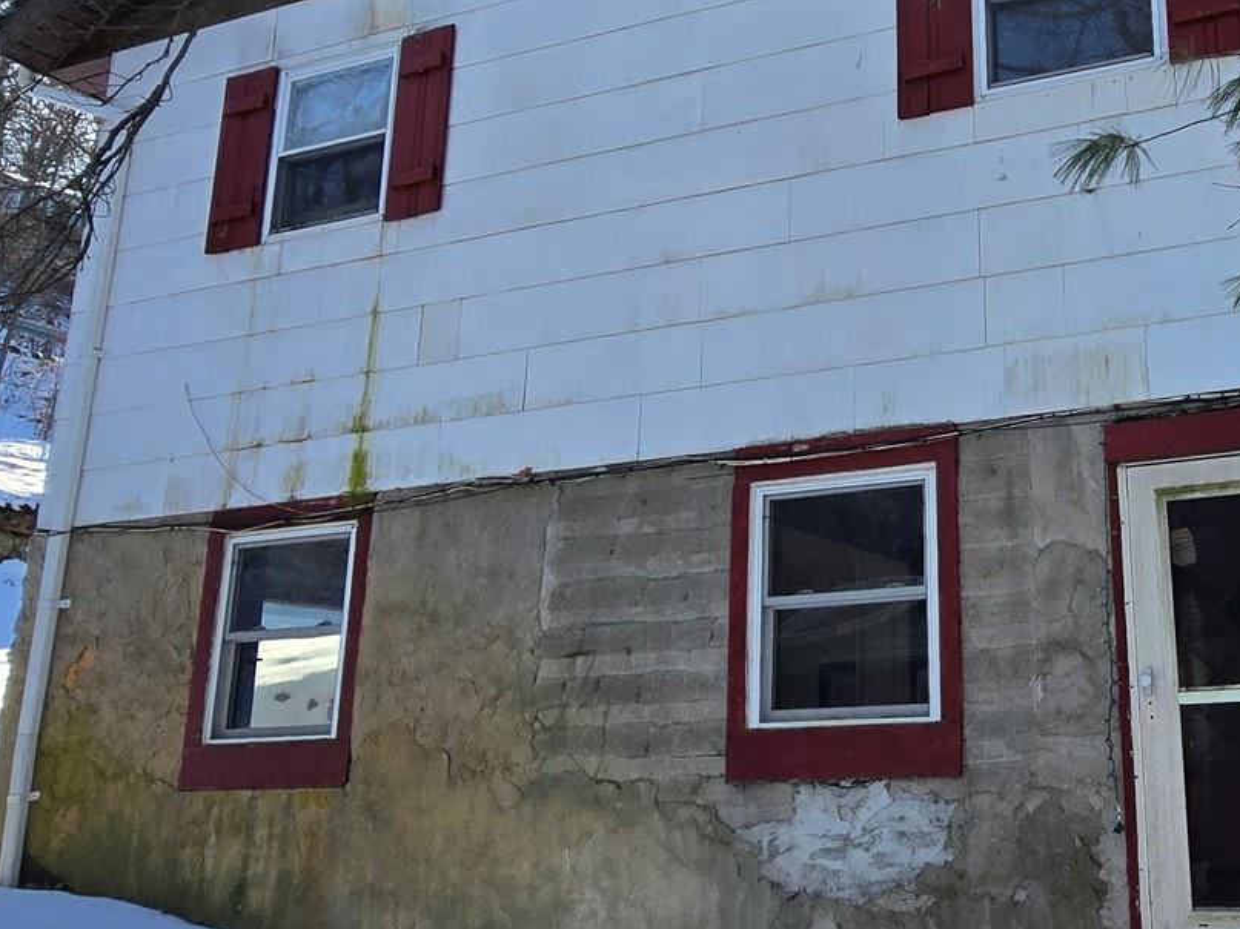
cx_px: 1053
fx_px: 1182
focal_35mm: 33
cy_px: 416
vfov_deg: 42.9
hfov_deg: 50.7
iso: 50
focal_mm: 2.2
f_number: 2.2
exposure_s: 1/914
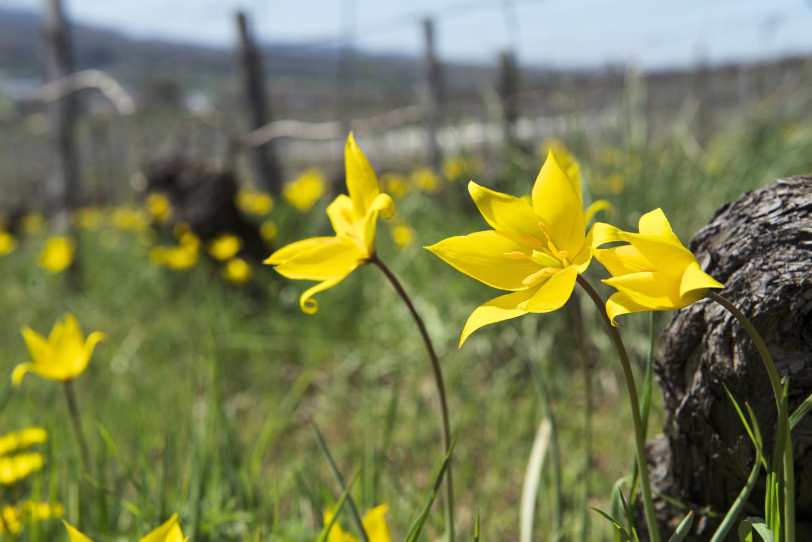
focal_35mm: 56
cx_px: 406
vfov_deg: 24.2
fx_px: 1263
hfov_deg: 35.6
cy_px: 271
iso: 200
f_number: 8
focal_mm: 56
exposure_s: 1/800
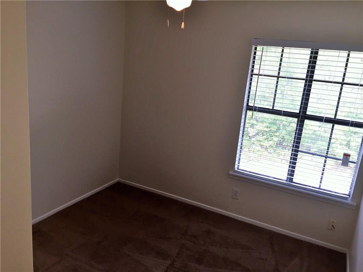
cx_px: 182
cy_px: 136
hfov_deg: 61.7
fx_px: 304
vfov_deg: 48.2
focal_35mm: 29
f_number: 2.2
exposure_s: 1/120
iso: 50
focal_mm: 4.15
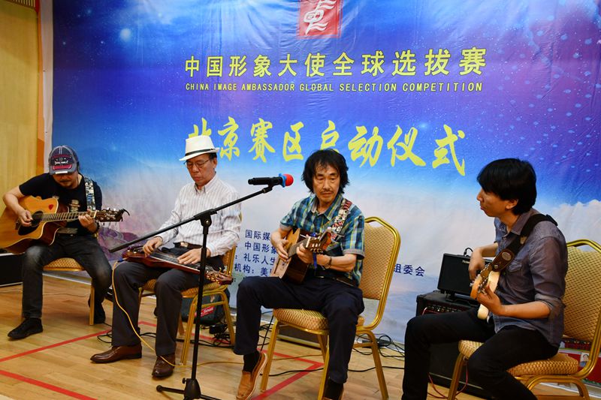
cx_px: 300
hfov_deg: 57.2
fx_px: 551
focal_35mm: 33
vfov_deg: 40.0
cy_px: 200
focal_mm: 22
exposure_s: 1/125
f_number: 3.5
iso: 1250
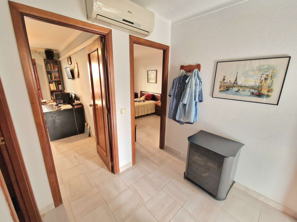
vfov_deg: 89.9
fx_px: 112
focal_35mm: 13
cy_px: 111
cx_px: 148
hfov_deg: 106.2
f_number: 2.2
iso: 400
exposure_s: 1/50
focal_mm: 2.2
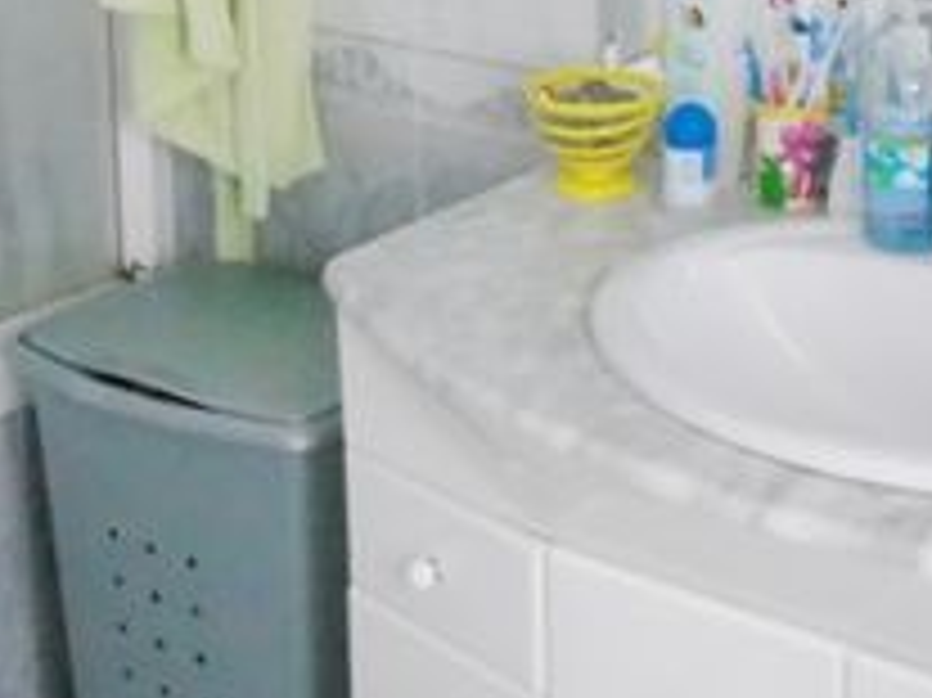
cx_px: 416
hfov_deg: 23.0
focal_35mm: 85
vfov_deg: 16.6
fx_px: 2287
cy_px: -131
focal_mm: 4.4
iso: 800
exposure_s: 1/15
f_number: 3.4
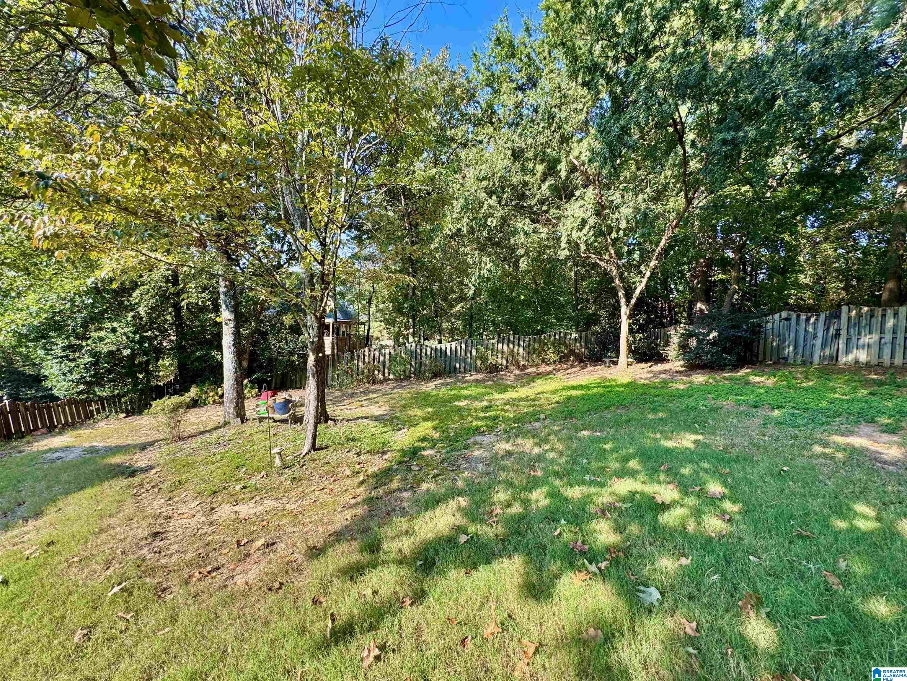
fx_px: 367
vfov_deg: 85.7
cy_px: 340
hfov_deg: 102.1
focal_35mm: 14
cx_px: 454
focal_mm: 2.22
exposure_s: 1/212
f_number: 2.2
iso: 40
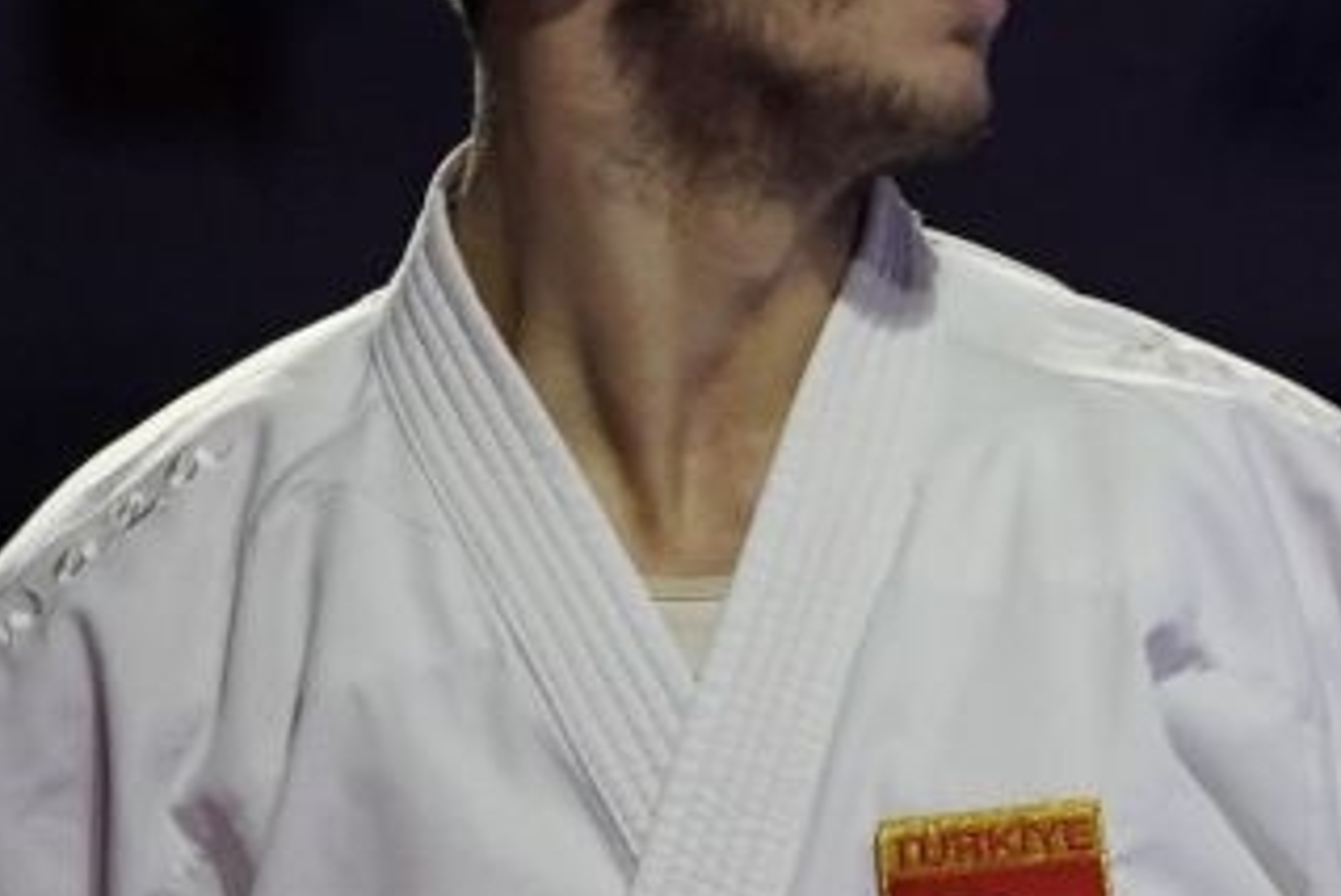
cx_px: 3371
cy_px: 883
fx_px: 26272
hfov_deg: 2.9
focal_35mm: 705
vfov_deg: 2.0
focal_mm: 125
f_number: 2.8
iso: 1600
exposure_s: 1/1000
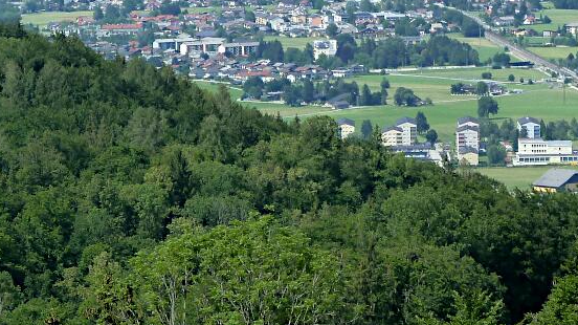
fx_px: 4029
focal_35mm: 263
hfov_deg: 8.2
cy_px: -82
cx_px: 338
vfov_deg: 4.6
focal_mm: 18.2
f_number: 4.4
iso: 125
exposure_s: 1/400
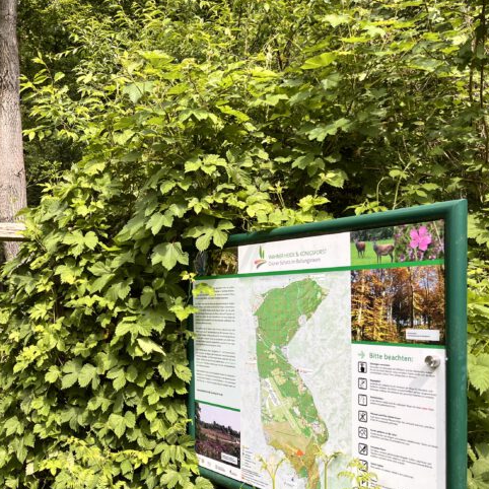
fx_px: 671
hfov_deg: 37.9
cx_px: 70
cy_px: 309
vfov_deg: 39.7
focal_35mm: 42
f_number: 1.6
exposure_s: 1/742
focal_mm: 5.1
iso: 50
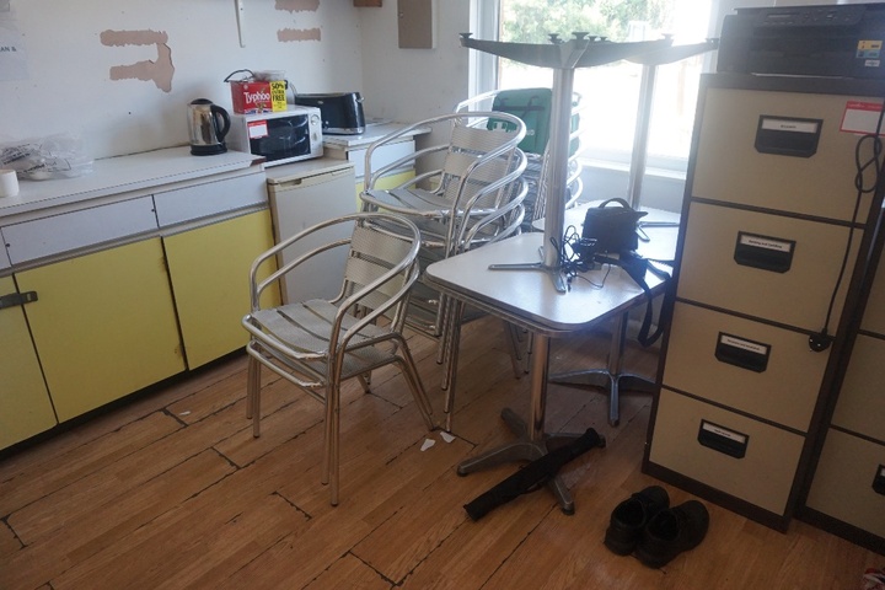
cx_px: 442
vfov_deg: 53.1
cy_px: 295
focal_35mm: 24
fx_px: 590
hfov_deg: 73.7
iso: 1000
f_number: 4
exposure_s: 1/160
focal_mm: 16
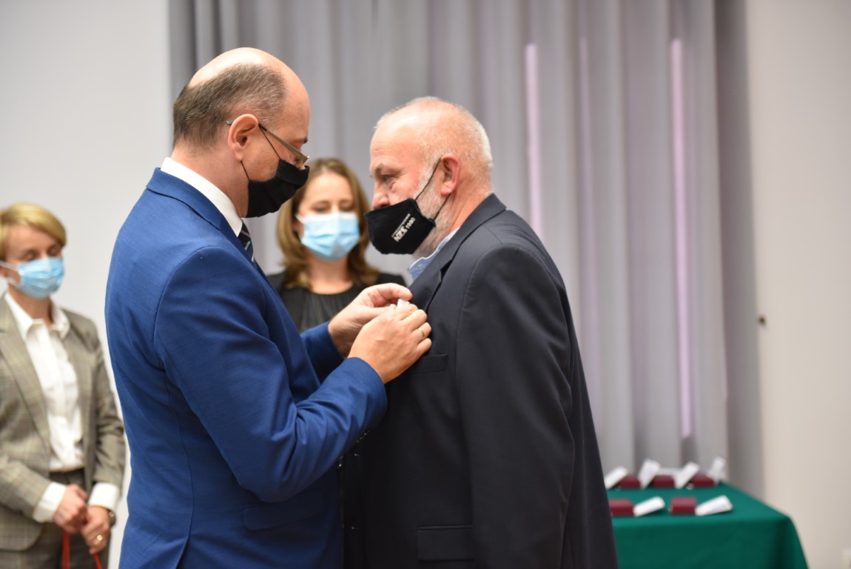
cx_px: 426
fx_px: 1655
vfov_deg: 19.5
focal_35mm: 70
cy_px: 284
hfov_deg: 28.8
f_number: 2.8
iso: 1100
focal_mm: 70
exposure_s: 1/125
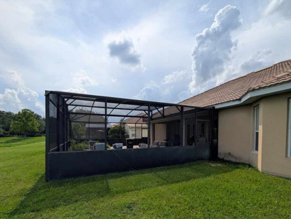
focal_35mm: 15
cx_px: 136
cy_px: 135
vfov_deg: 80.5
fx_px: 126
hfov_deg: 98.0
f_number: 1.7
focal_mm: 2.02
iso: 54
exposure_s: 1/5848
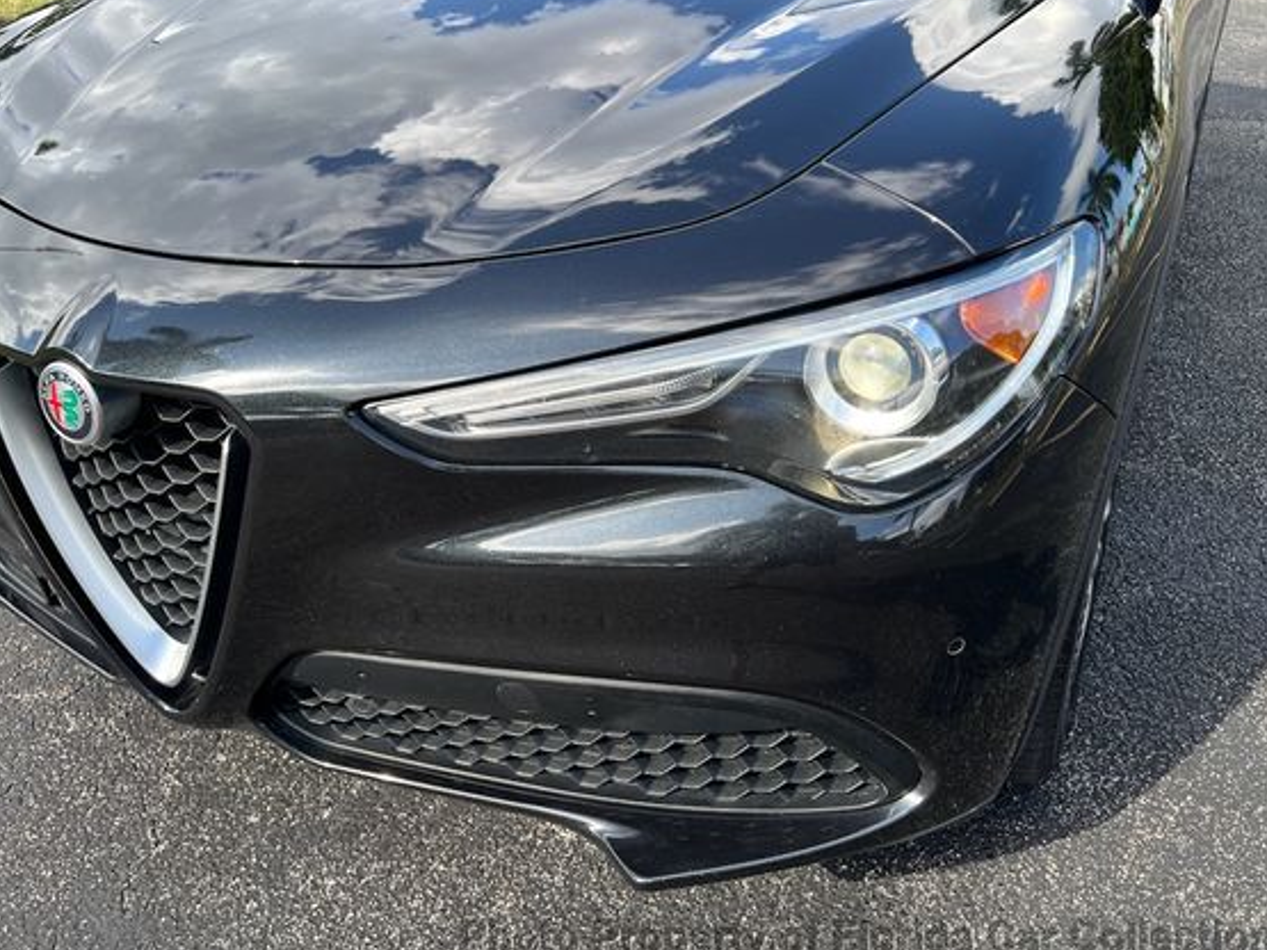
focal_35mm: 30
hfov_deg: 60.0
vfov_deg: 46.7
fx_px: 1098
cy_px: 438
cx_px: 619
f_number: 1.5
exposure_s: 1/763
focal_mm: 5.7
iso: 50
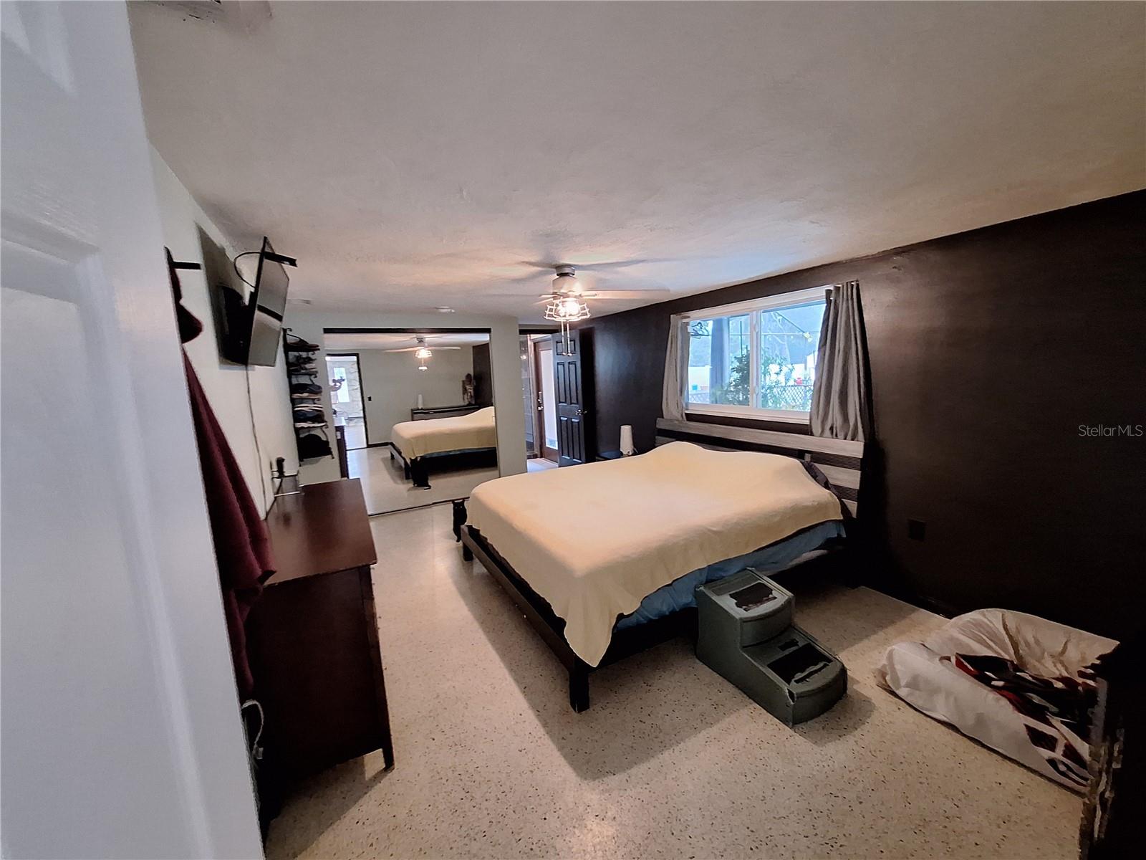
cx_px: 573
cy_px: 430
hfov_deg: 106.2
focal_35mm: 13
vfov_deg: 89.9
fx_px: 430
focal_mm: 1.74
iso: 320
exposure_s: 1/24
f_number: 2.2
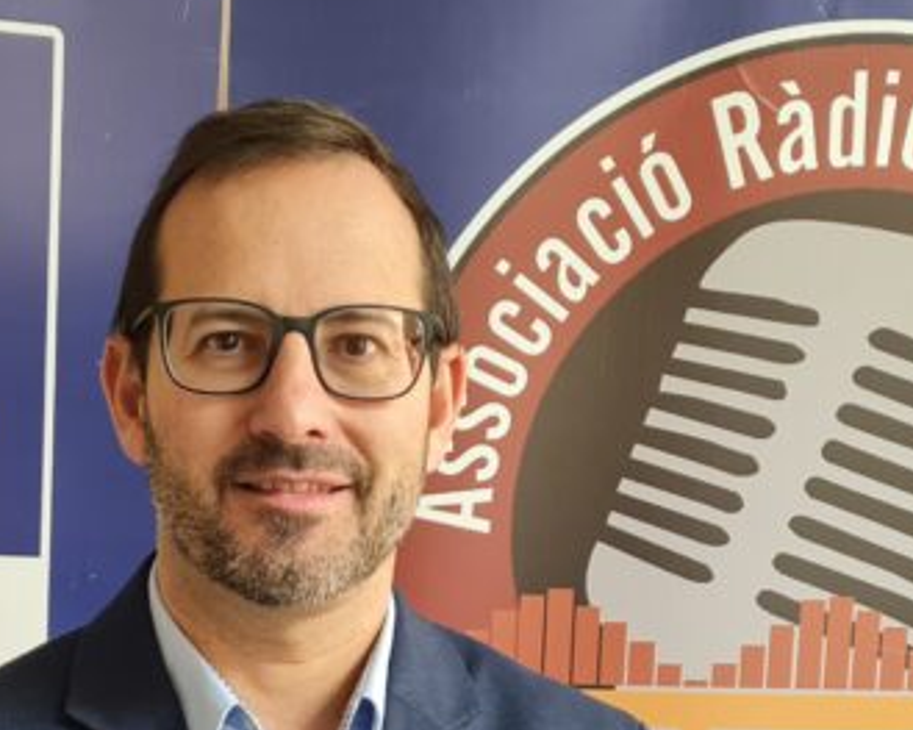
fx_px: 2134
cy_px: 977
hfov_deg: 23.8
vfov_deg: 18.0
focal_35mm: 79
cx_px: 194
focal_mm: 5.4
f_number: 1.8
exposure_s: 1/50
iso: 250
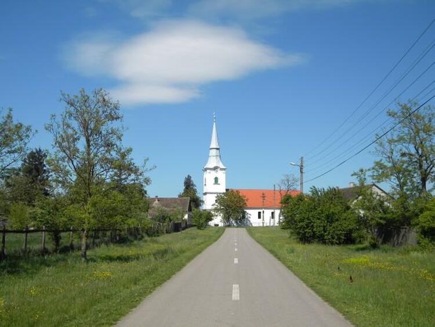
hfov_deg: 45.8
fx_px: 515
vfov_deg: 35.2
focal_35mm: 41
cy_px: 164
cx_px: 218
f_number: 7.6
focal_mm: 7.3
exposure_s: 1/297
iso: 80
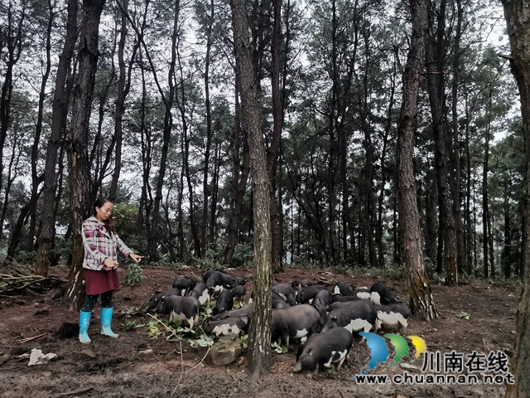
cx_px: 265
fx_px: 398
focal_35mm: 26
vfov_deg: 53.1
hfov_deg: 67.3
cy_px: 199
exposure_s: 1/60
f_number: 1.8
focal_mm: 4.75
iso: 250
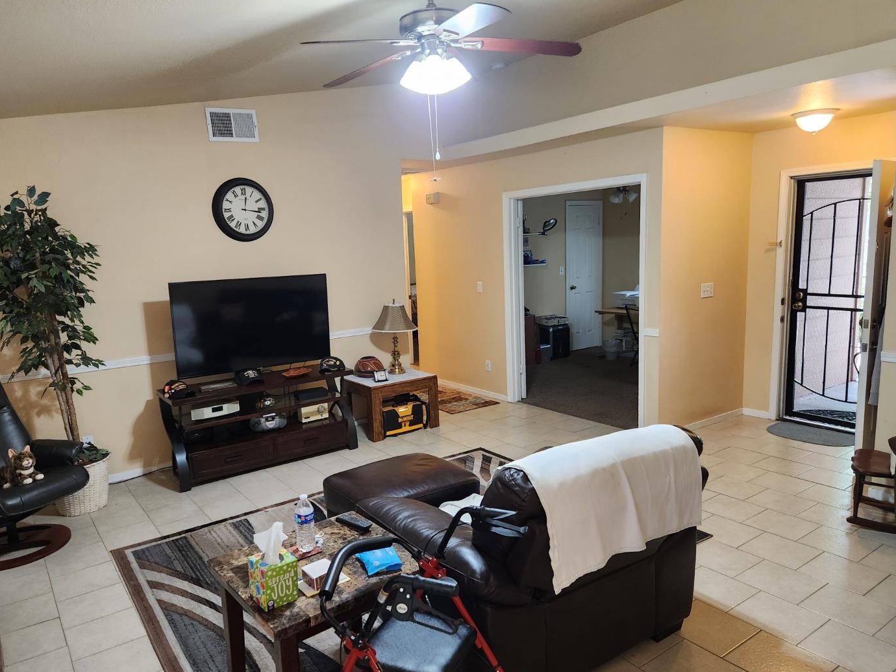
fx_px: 647
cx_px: 432
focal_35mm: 25
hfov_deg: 69.4
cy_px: 349
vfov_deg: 54.9
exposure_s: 1/120
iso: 640
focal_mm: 5.4
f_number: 1.8
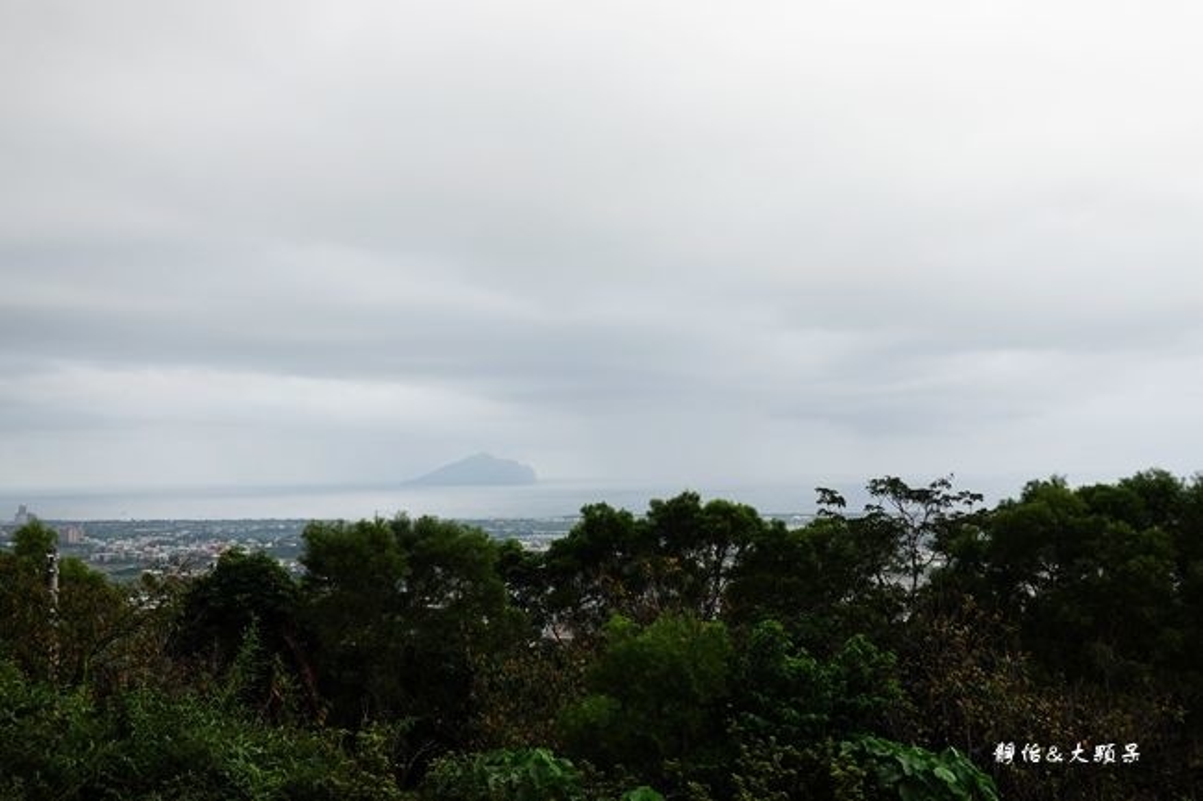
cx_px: 602
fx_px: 1436
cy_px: 400
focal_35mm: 43
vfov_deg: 31.2
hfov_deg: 45.4
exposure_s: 1/200
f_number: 4
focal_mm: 15.9
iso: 125
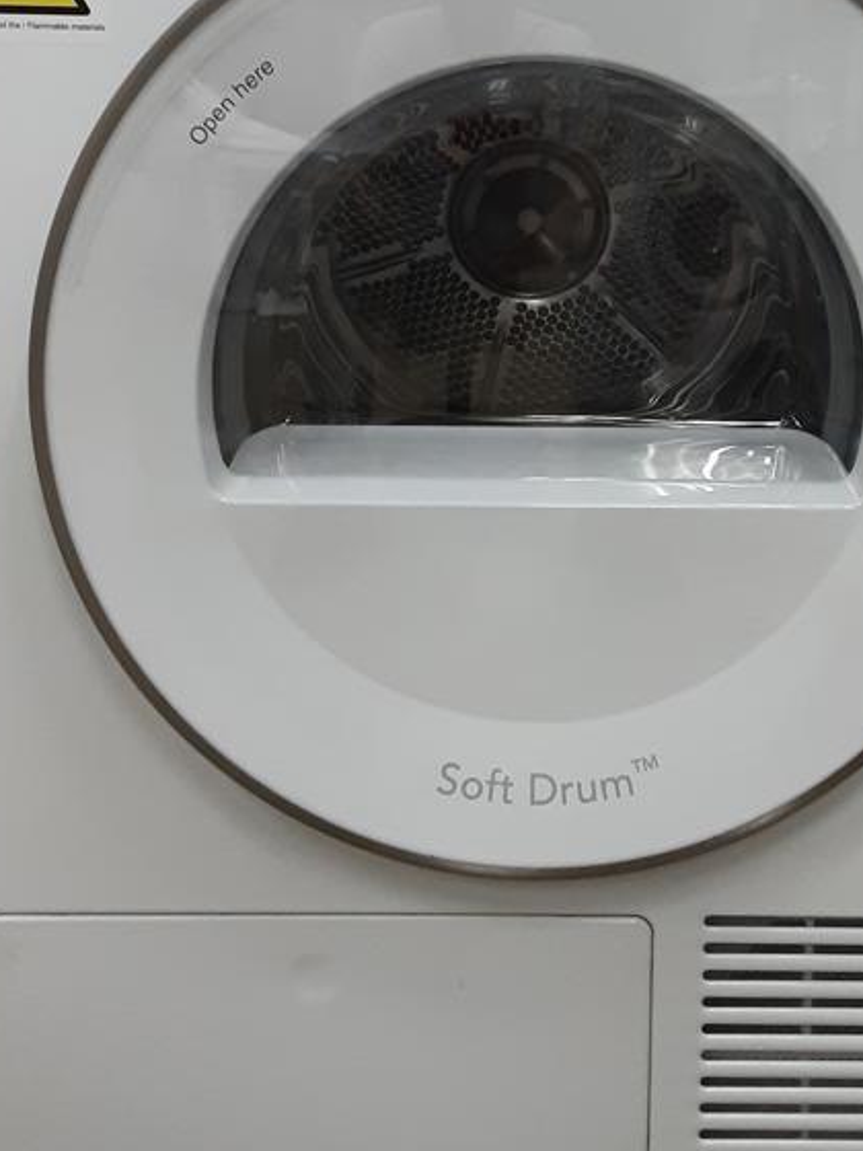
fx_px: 1662
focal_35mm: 50
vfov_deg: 37.5
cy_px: 321
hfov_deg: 29.0
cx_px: 514
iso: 160
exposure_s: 1/50
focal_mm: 2.9
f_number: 1.9
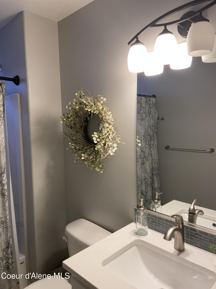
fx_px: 216
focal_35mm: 26
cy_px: 144
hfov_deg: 53.1
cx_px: 108
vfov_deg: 67.3
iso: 80
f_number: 1.8
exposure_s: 1/60
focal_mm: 4.25
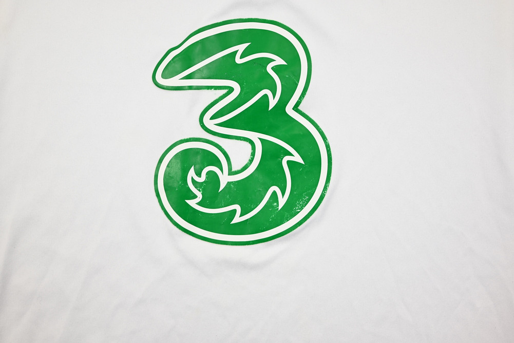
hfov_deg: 55.8
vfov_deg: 38.9
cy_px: 172
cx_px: 257
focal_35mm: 34
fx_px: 486
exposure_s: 1/125
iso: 200
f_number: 5
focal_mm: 34
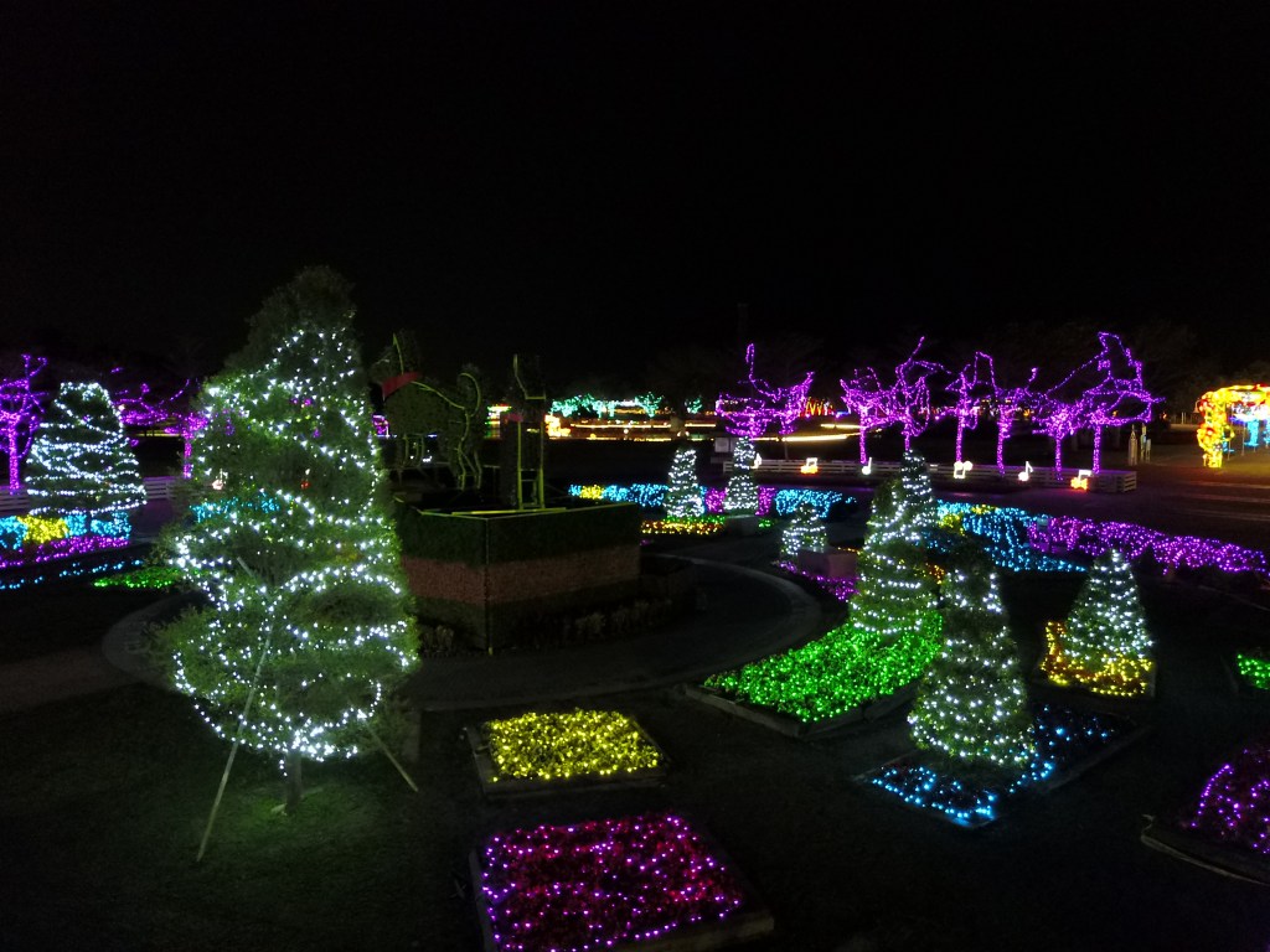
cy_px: 476
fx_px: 954
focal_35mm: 26
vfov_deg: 53.1
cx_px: 635
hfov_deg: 67.3
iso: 978
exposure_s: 1/12.5
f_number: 2.2
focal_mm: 4.73
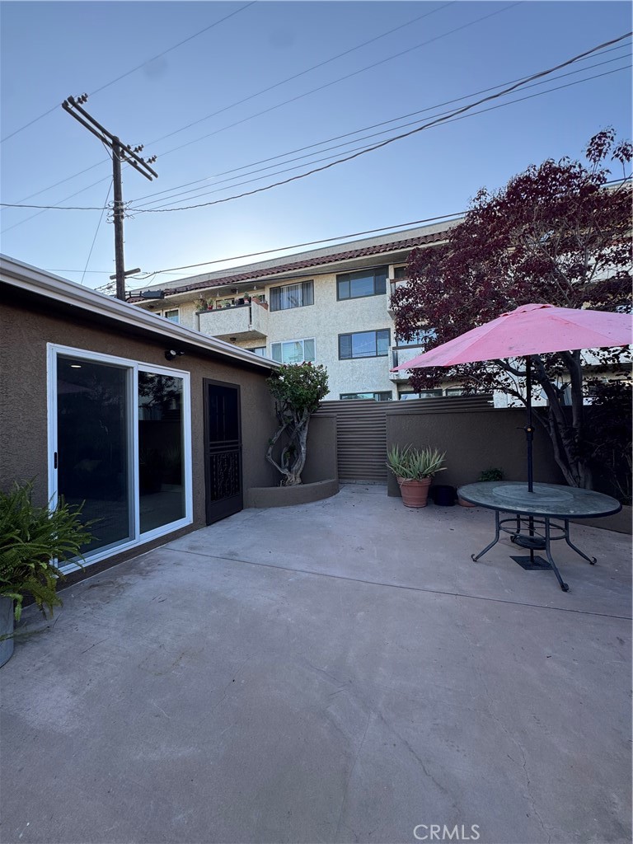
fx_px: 341
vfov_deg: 102.1
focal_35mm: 14
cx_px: 316
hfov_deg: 85.7
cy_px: 422
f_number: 2.2
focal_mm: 2.22
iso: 40
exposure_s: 1/262
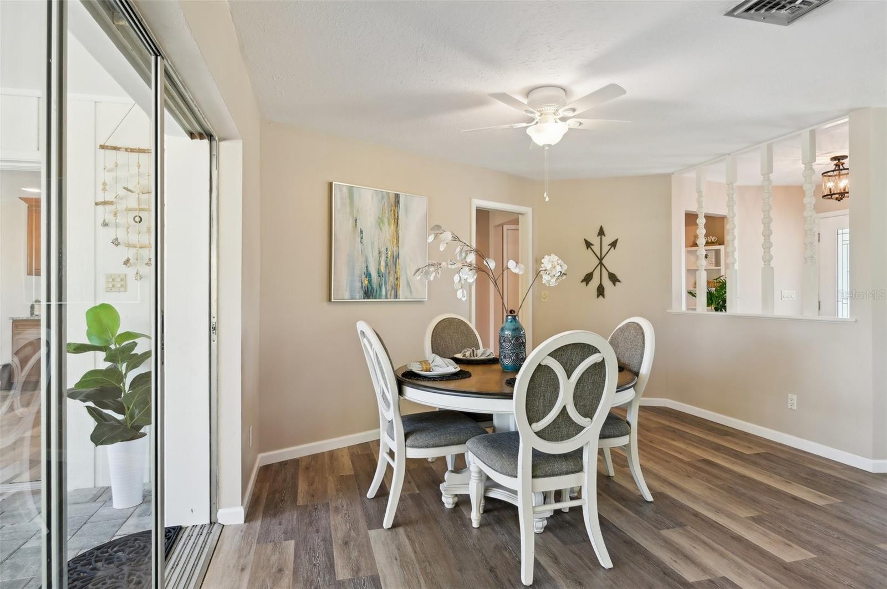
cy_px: 294
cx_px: 444
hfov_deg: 84.0
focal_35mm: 20
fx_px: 492
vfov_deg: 61.8
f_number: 8
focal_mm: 20
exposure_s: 1/25
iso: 400
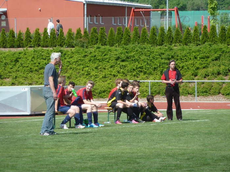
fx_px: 1993
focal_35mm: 300
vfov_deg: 5.0
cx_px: 115
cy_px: 86
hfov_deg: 6.6
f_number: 4.9
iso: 80
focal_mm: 49.2
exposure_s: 1/250
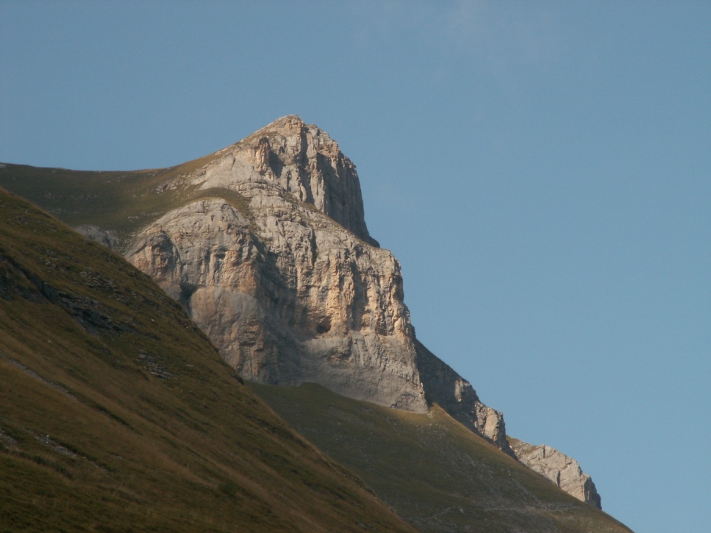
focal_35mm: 193
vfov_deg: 7.7
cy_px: 266
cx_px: 356
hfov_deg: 10.2
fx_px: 3964
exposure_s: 1/160
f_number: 8
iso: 50
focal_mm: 31.61
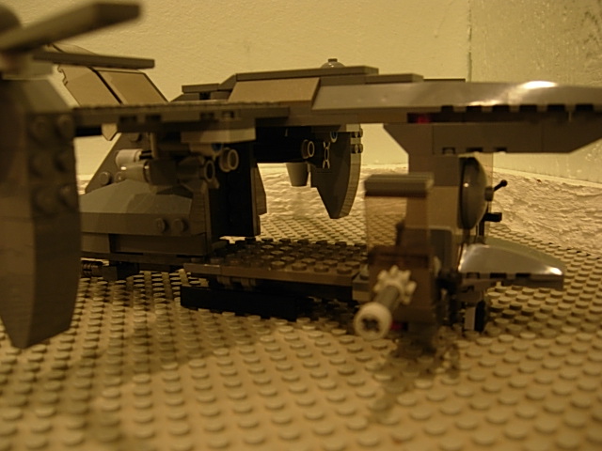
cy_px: 226
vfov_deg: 39.7
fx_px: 626
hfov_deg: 51.4
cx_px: 301
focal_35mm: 36
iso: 109
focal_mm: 7.5
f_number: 2.7
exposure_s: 1/4
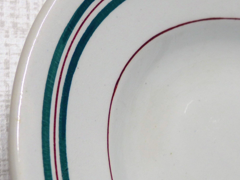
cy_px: 89
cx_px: 237
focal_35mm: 80
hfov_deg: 23.5
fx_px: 555
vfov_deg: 18.4
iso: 100
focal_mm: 7.1
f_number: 2.8
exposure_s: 1/30
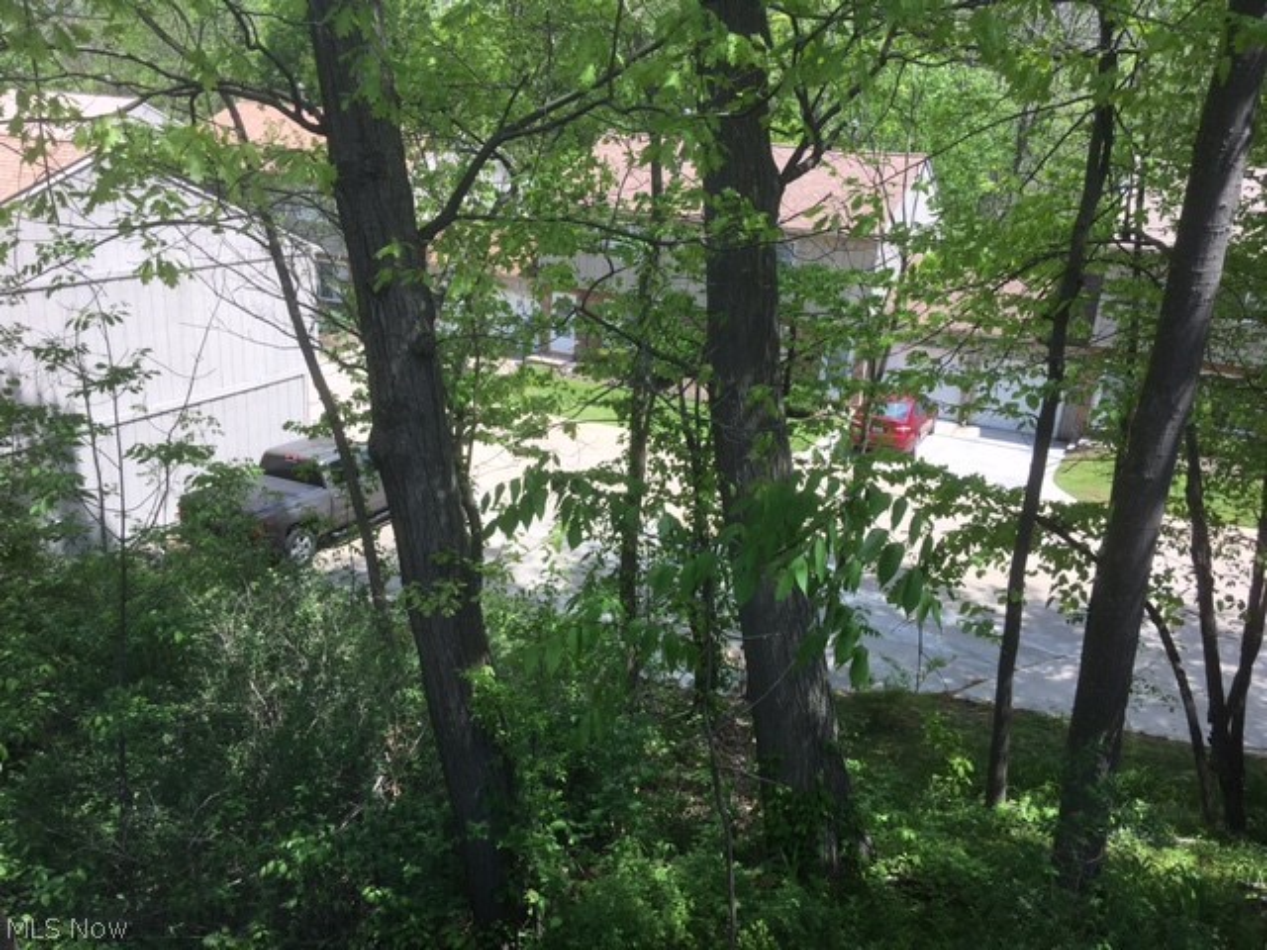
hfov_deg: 61.7
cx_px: 634
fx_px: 1061
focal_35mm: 29
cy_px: 475
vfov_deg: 48.2
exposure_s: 1/409
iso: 25
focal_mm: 4.15
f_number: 2.2
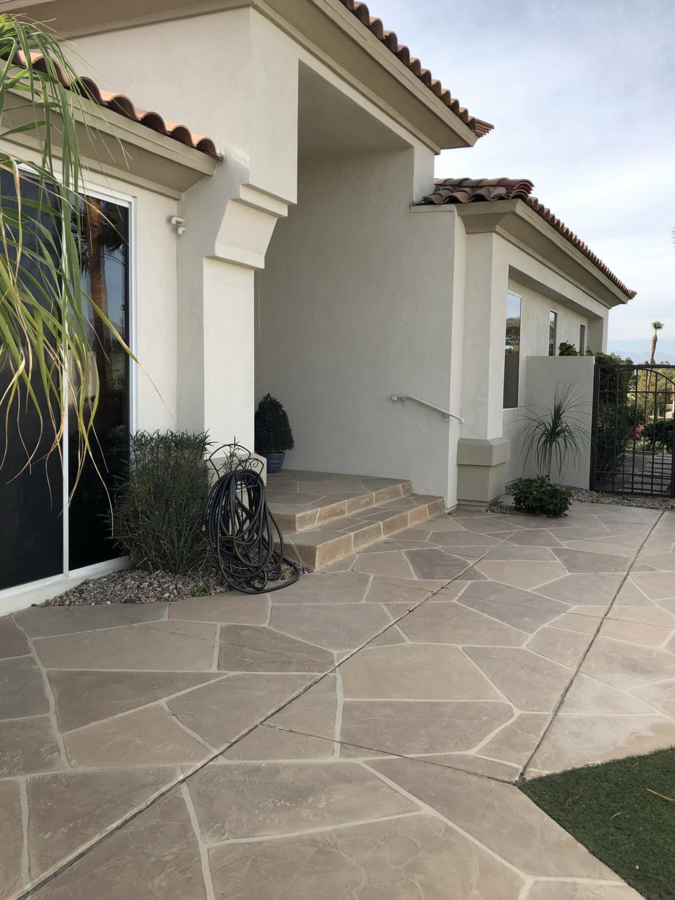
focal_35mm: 31
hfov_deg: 45.4
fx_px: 806
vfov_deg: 58.3
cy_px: 446
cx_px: 363
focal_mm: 3.99
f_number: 1.8
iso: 20
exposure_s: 1/960
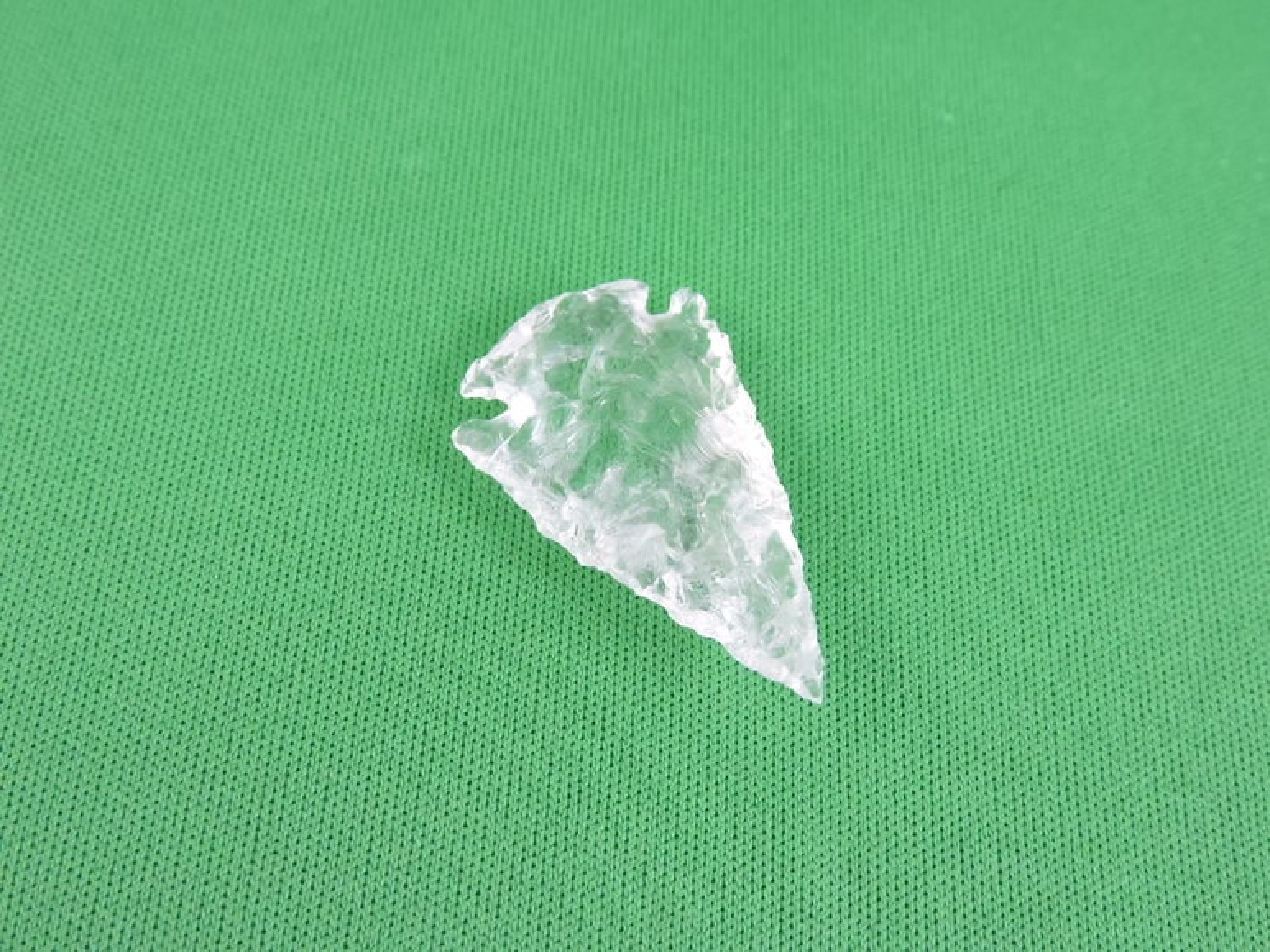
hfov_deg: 52.6
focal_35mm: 35
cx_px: 635
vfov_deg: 40.7
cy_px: 476
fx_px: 1284
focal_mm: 6.3
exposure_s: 1/100
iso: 800
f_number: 3.8
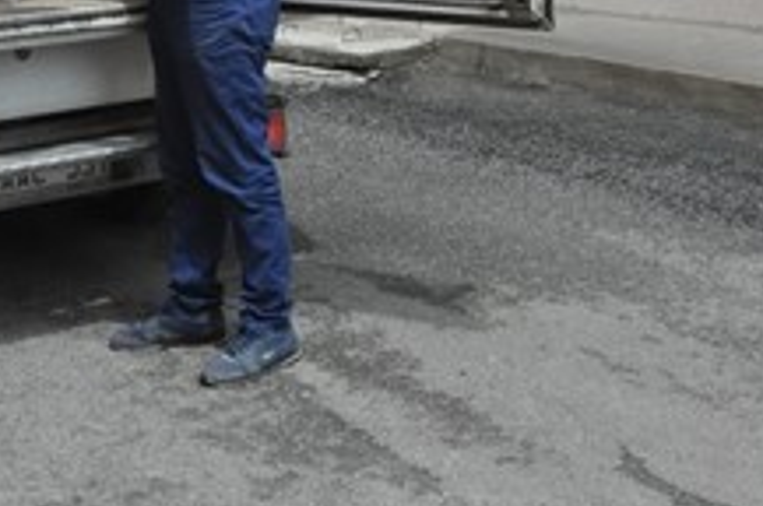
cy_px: -144
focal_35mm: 81
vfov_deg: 16.0
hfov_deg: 25.0
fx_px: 1714
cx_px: 489
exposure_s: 1/250
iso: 1000
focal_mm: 18
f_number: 16
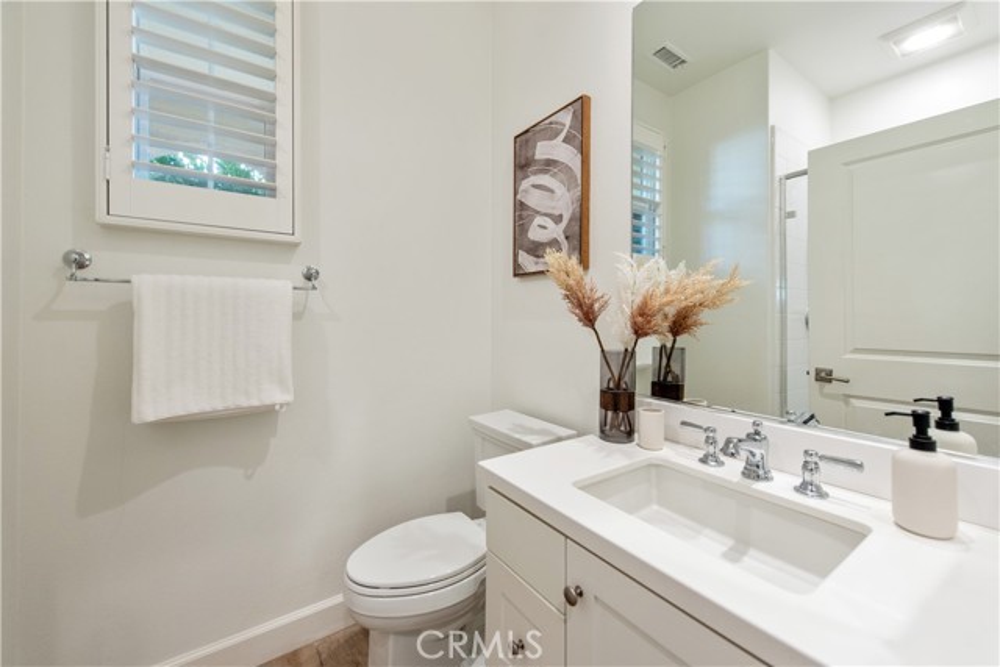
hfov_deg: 104.2
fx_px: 389
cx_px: 500
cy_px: 334
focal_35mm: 14
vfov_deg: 81.2
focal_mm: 14
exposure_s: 1/80
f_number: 4.5
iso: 400
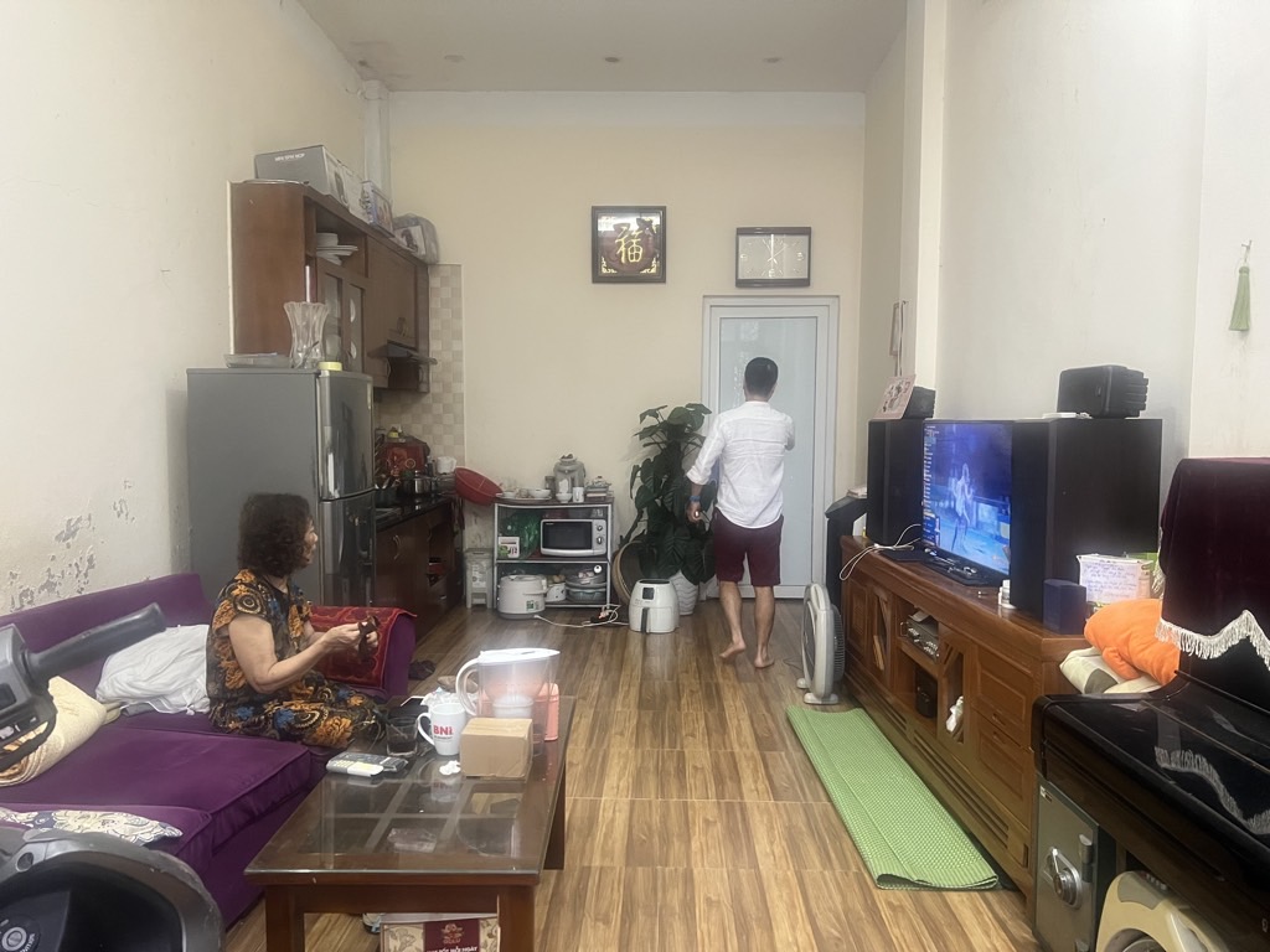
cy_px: 476
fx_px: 954
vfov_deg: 53.1
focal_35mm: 26
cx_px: 635
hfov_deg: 67.3
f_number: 1.5
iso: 500
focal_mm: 5.7
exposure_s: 1/50
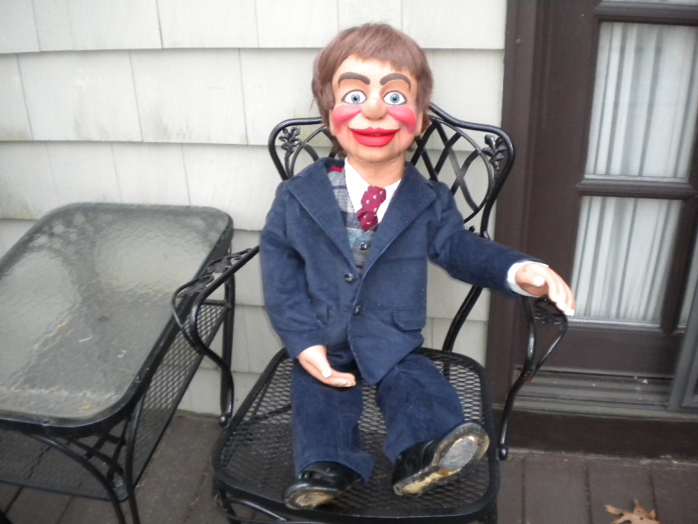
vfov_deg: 40.7
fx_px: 706
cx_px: 349
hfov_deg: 52.6
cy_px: 262
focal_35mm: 35
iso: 400
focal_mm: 6.3
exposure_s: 1/30
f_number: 3.1
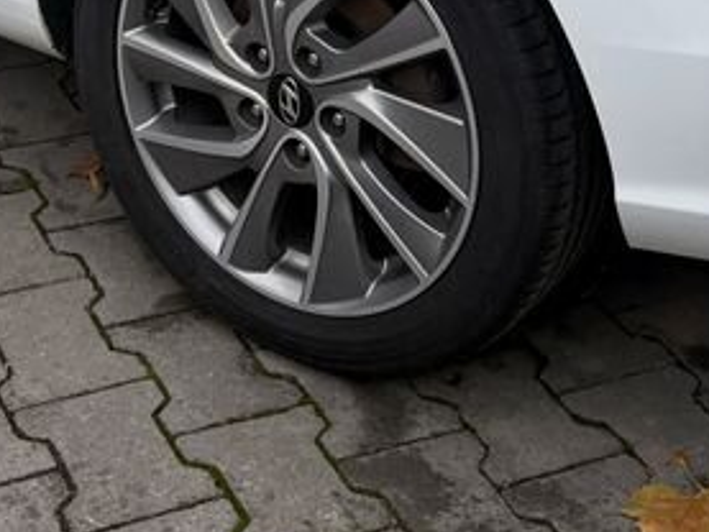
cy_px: -422
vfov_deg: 13.8
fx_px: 1967
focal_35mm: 96
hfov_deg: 20.4
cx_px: 253
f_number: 1.6
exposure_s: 1/810
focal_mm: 5.96
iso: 50
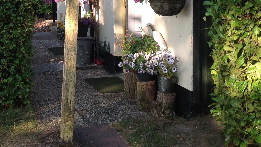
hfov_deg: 32.4
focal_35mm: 64
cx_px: 74
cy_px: -1
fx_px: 443
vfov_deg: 18.3
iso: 50
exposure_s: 1/260
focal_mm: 4.28
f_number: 2.4
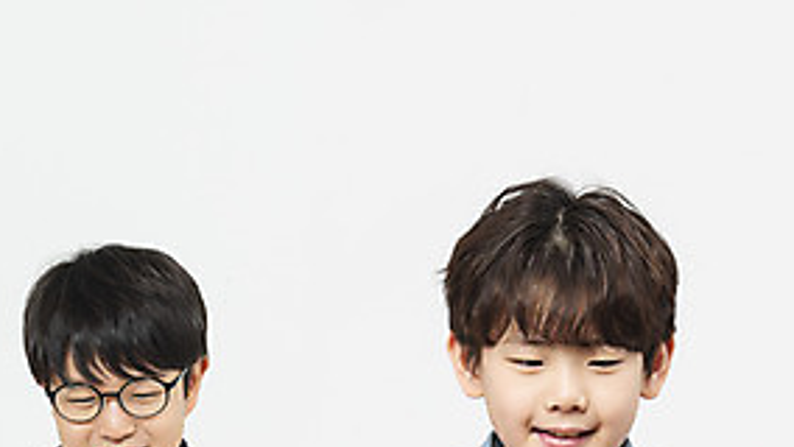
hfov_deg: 8.4
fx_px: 5392
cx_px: 192
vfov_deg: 4.7
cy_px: 441
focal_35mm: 256
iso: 100
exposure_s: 1/125
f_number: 16
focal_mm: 116
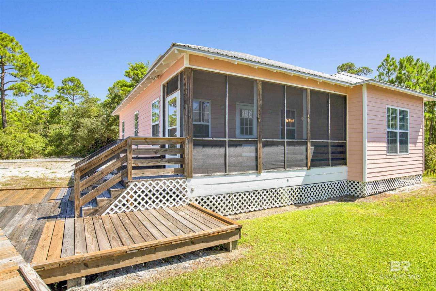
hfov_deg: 86.9
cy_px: 146
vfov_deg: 64.5
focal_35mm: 19
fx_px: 230
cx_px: 218
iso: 200
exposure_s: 1/250
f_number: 11
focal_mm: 19
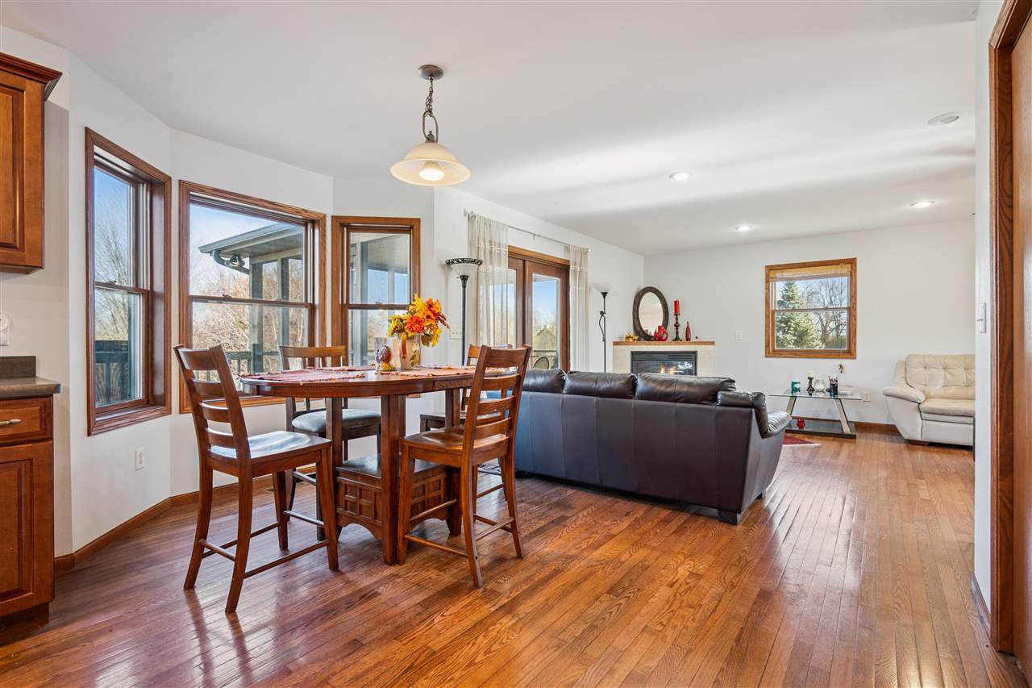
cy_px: 344
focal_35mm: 16
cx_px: 516
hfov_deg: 96.7
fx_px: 459
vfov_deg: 73.7
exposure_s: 1/40
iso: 800
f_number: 8
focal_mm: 16
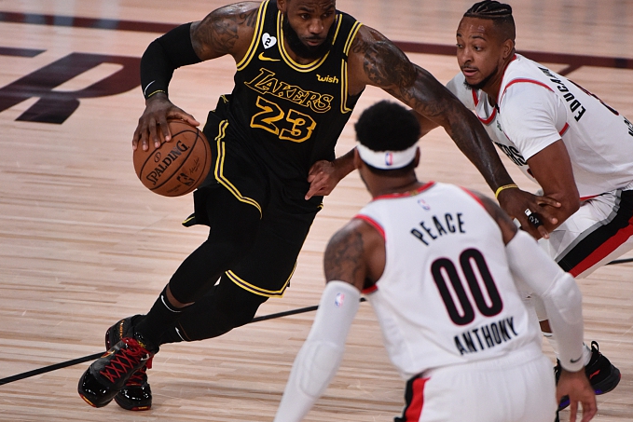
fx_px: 10604
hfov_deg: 3.4
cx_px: 317
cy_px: 237
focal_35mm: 603
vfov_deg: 2.3
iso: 5000
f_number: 4
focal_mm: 400
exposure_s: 1/1600
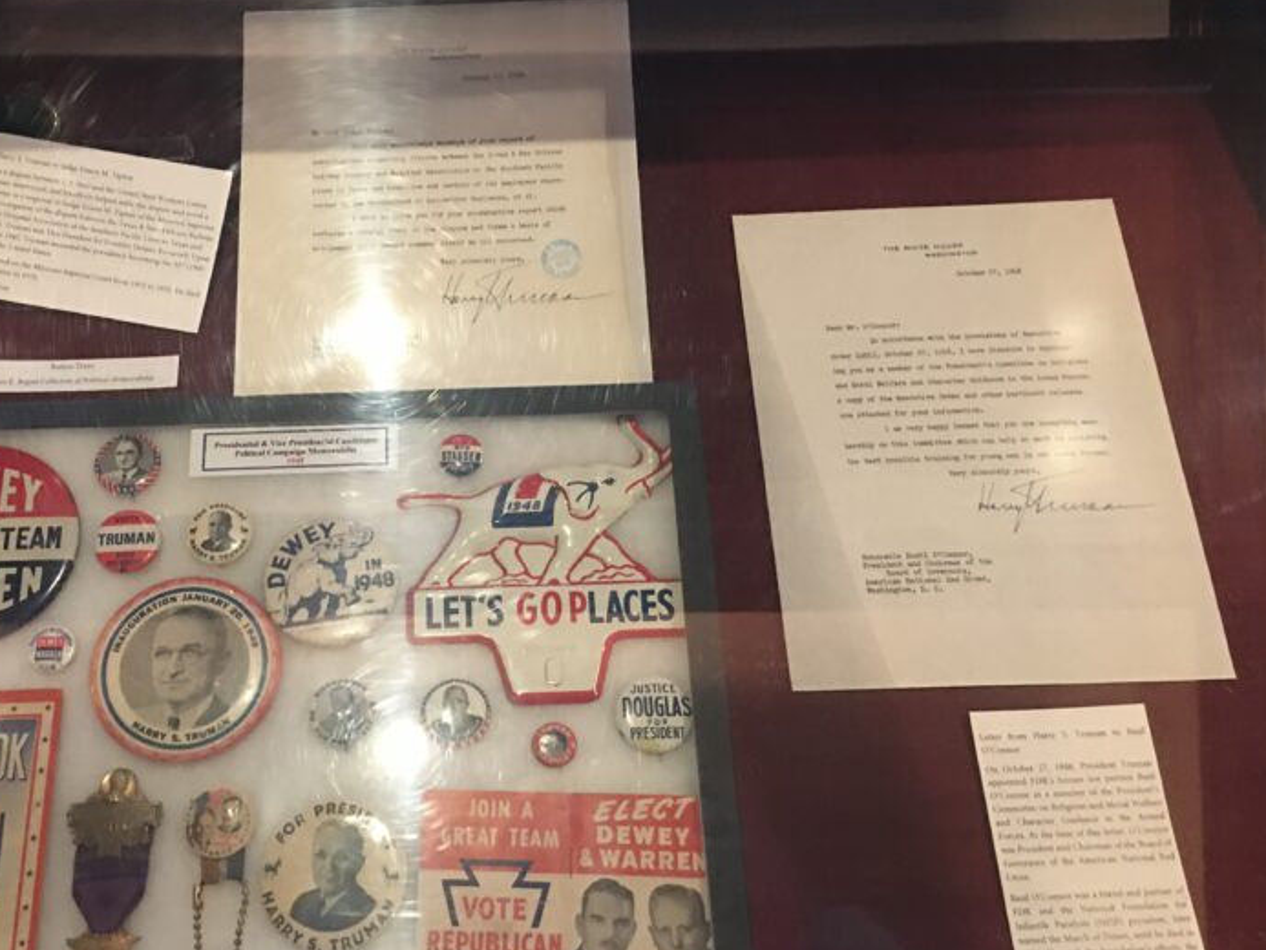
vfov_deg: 39.6
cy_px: 507
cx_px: 495
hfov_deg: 51.0
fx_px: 1317
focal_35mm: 36
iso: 80
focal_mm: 4.15
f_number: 2.2
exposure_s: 1/4
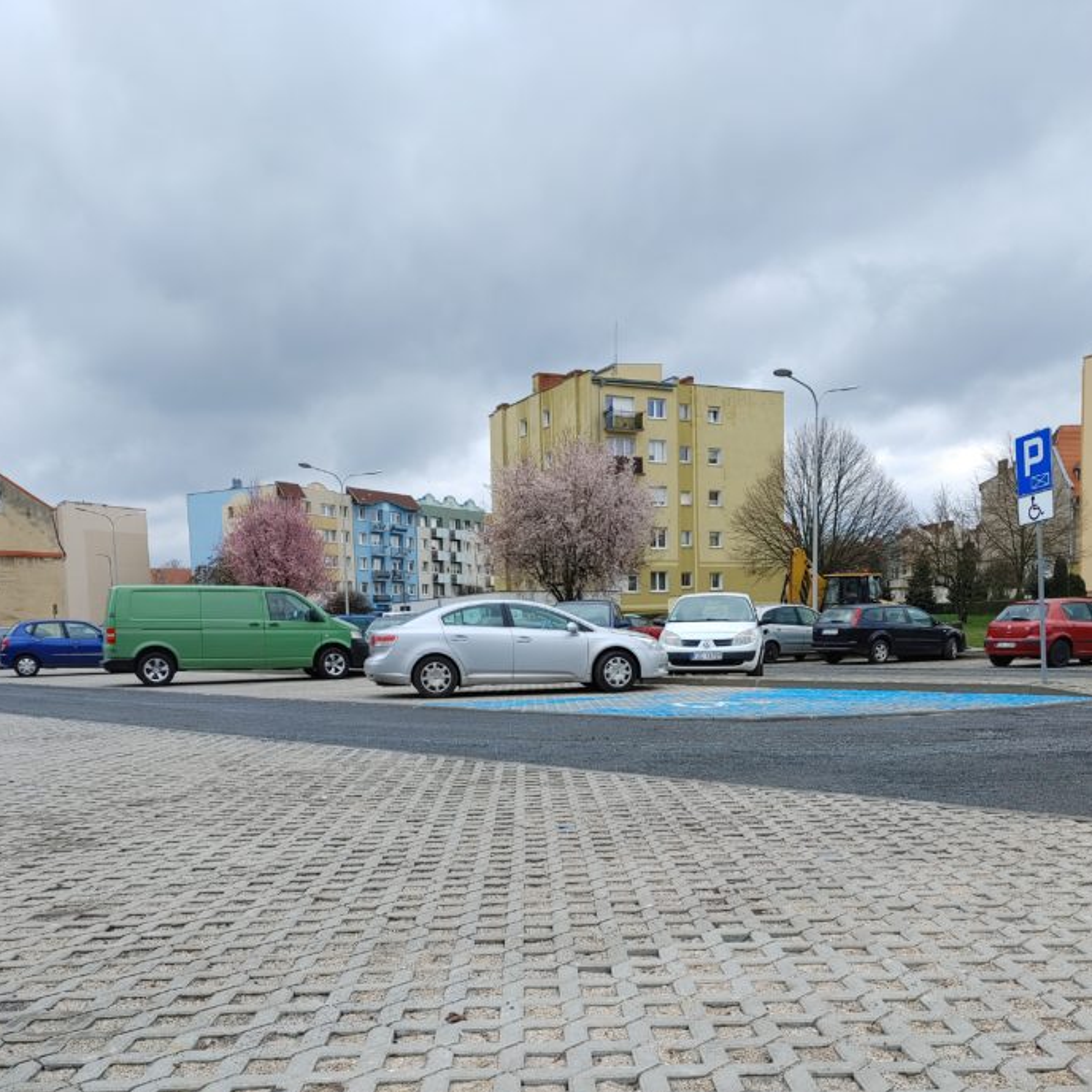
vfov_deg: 51.5
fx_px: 1106
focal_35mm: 31
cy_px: 735
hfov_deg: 52.5
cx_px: 546
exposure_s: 1/641
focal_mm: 4.81
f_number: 1.8
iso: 50
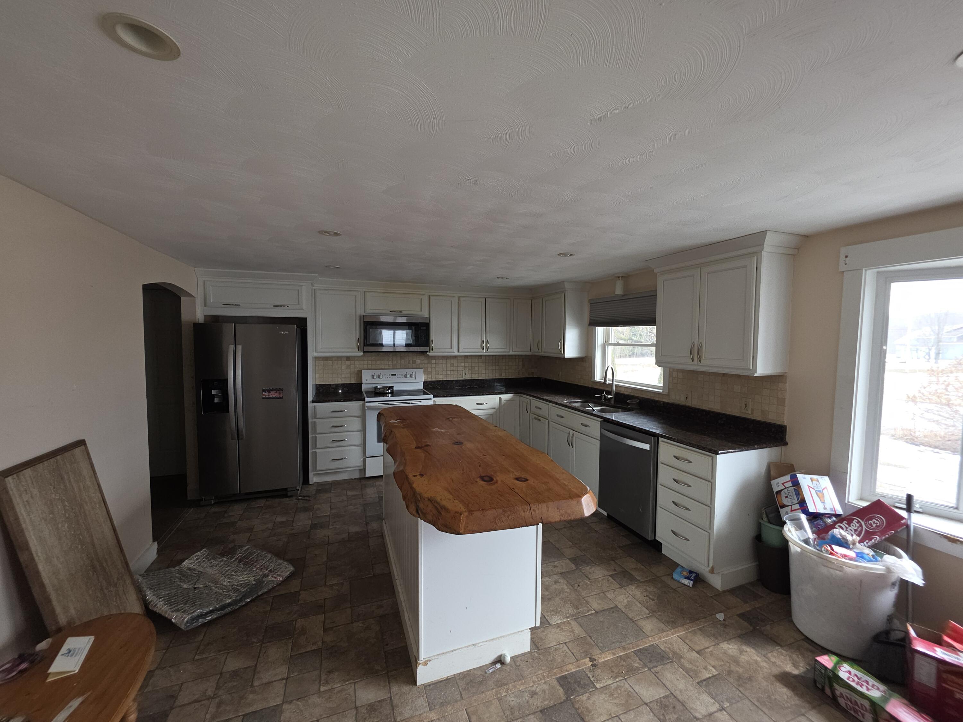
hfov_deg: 106.2
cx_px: 482
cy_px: 361
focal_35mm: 13
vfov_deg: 89.9
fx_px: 362
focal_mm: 2.2
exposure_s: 1/60
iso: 40
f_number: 1.9
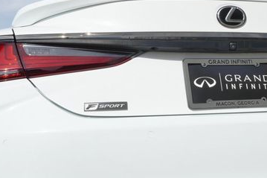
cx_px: 193
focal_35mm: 67
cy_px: 58
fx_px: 496
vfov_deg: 20.2
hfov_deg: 29.8
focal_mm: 25
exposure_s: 1/200
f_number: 13
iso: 160
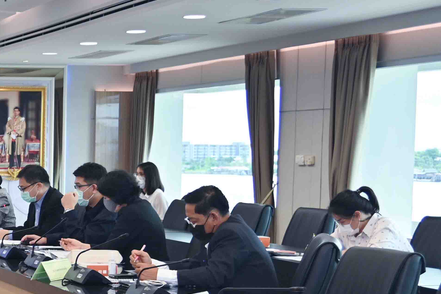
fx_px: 1200
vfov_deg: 13.9
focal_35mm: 98
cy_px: 239
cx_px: -254
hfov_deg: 18.1
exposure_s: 1/60
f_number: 4
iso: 250
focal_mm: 31
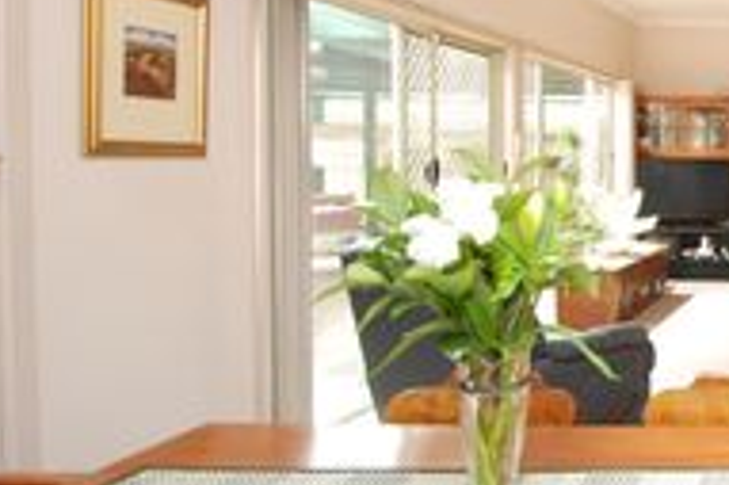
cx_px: 859
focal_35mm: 37
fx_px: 749
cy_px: 170
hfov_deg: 39.1
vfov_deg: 35.6
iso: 450
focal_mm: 10
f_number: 4
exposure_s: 1/60
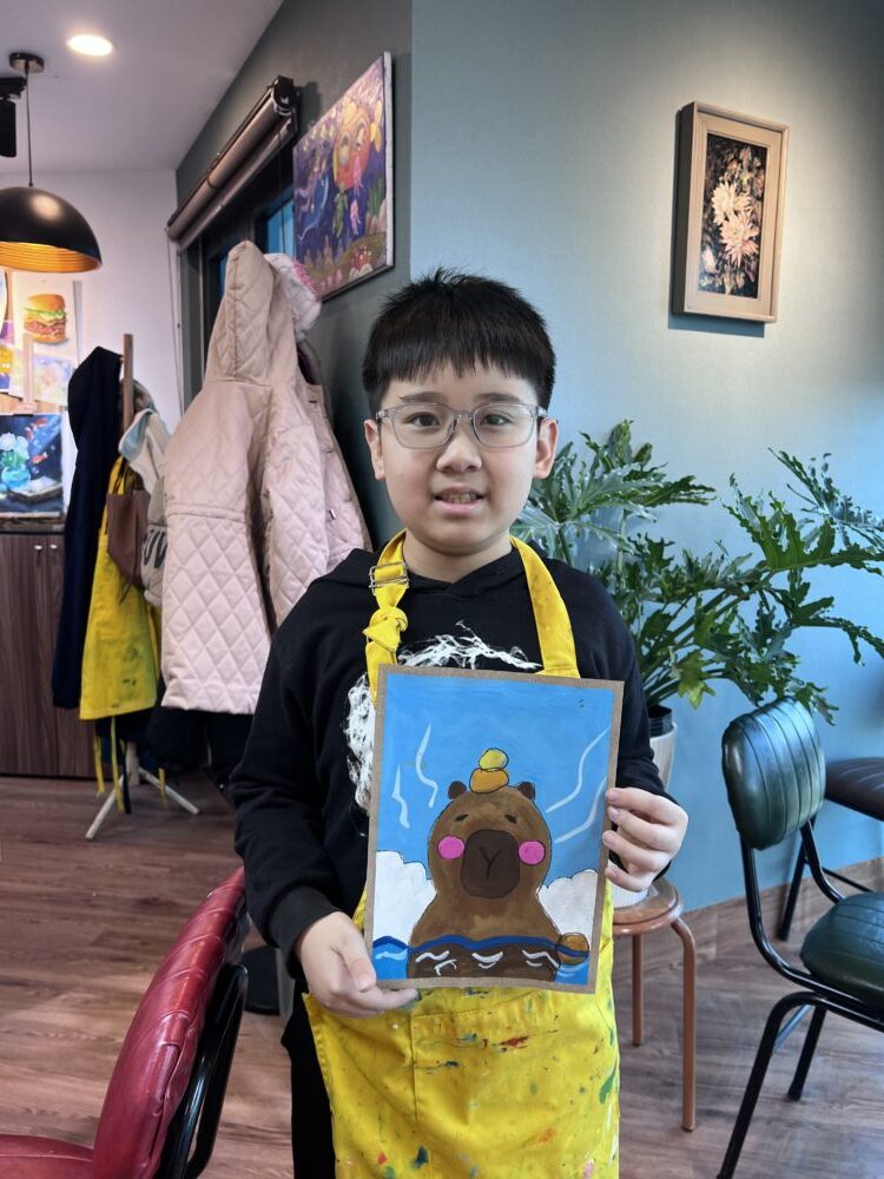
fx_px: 885
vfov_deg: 67.3
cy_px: 590
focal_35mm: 26
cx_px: 442
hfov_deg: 53.1
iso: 80
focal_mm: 5.7
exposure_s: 1/100
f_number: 1.5
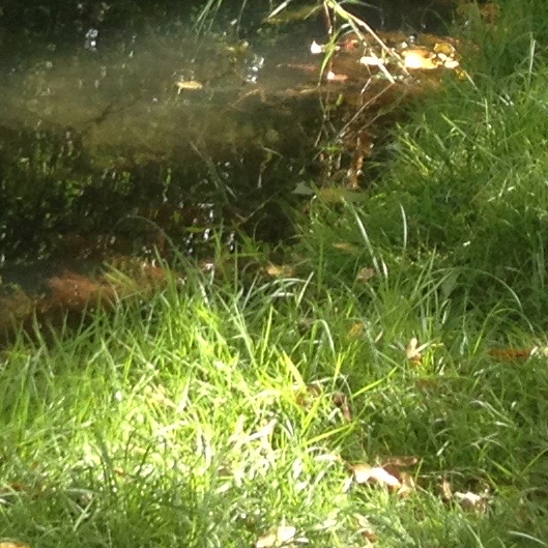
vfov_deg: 8.9
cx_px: -421
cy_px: -356
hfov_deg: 8.8
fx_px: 3421
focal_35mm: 191
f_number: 2.4
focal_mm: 4.28
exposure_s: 1/123
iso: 50
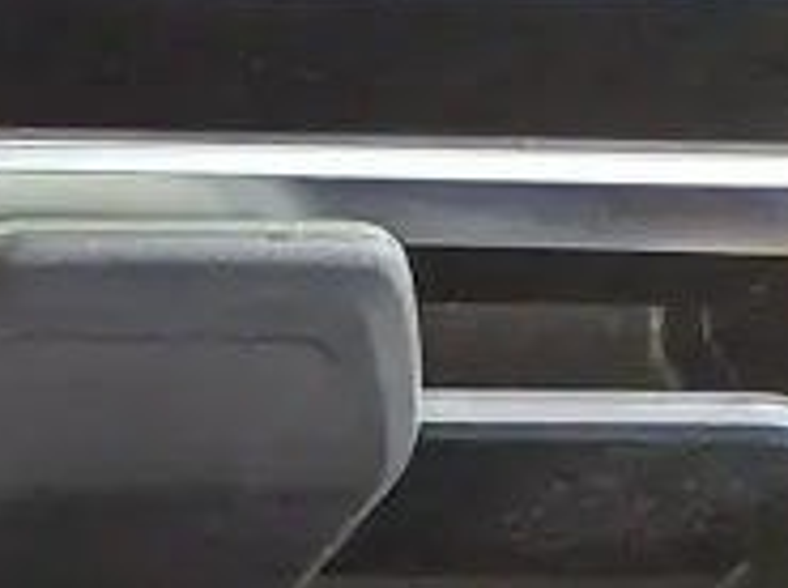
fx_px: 4430
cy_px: 1329
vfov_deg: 7.2
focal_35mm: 195
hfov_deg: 8.0
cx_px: -1942
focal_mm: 4.65
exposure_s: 1/50
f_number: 1.8
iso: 400
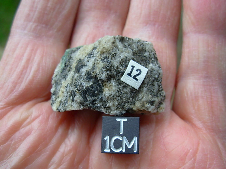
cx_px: 113
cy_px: 84
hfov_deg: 49.0
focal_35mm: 38
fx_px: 248
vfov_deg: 37.7
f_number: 2.9
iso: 50
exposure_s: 1/132
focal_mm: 6.3
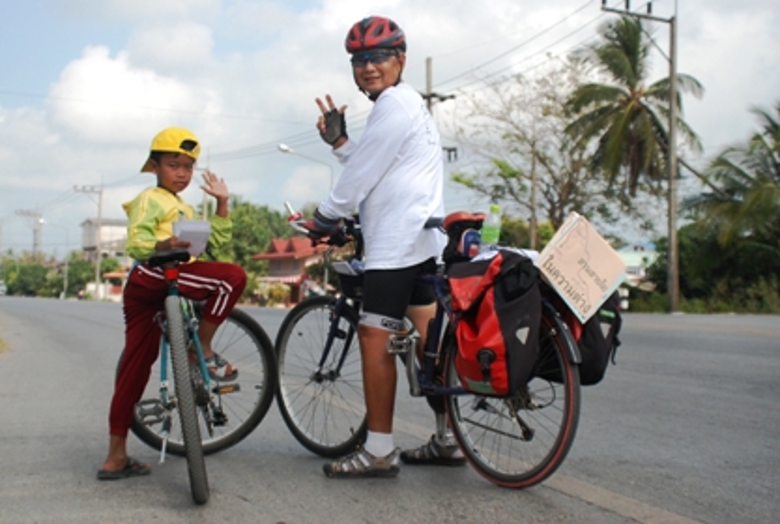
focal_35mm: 52
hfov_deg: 37.8
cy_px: 262
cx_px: 390
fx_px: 1140
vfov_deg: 25.9
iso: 400
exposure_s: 1/2500
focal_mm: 35
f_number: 3.5
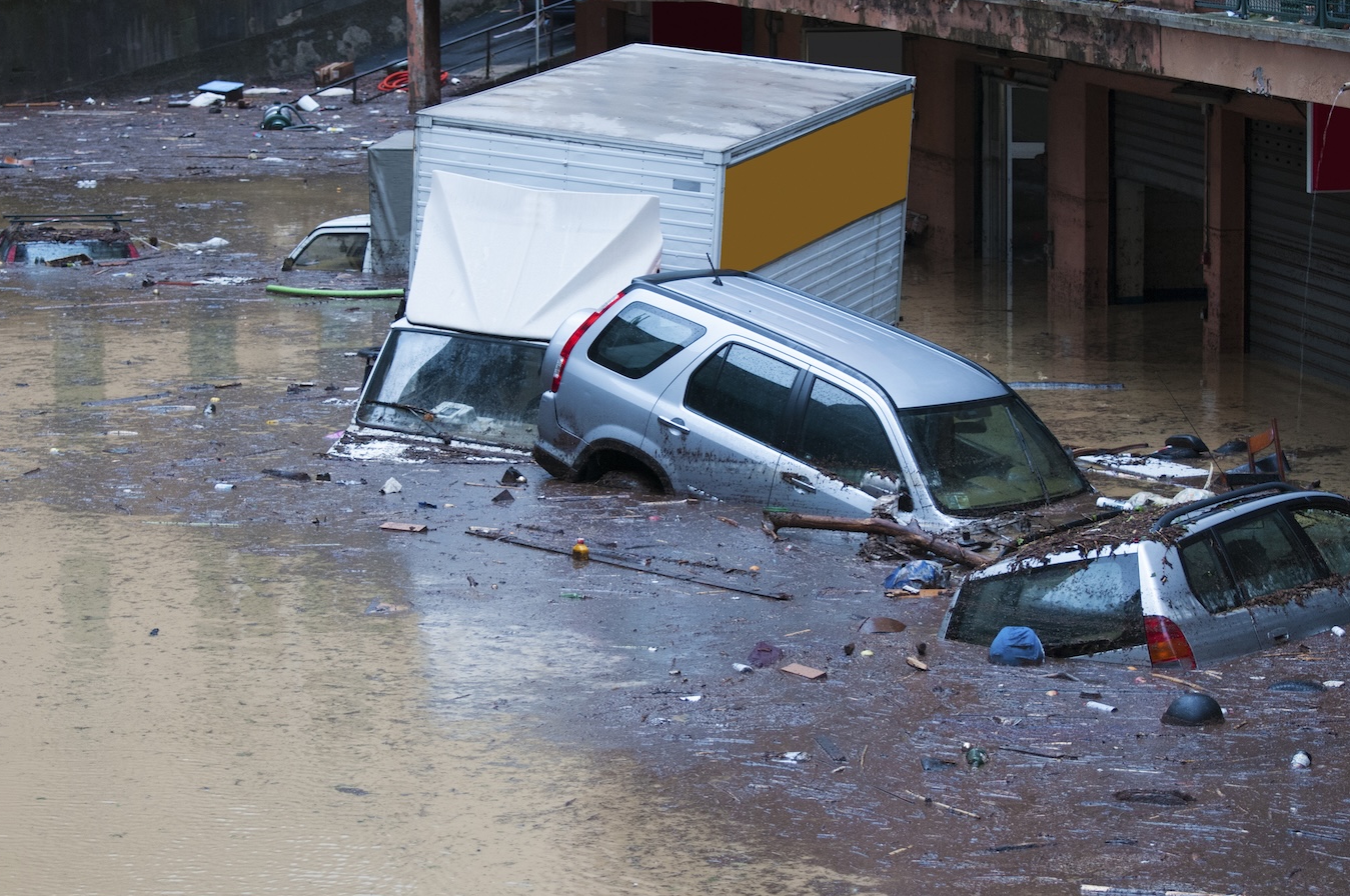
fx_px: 4083
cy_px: 441
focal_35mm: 109
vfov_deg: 12.5
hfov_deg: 18.8
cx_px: 653
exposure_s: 1/50
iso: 800
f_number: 4.5
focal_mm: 70
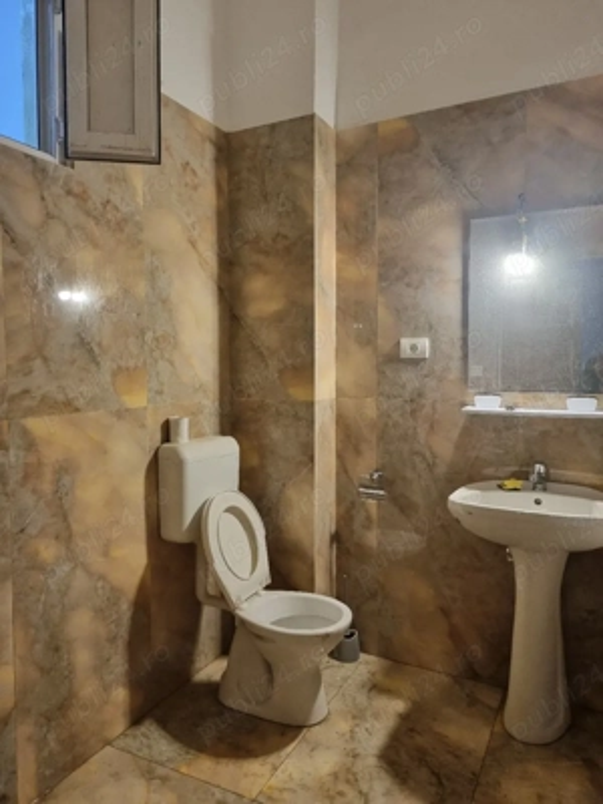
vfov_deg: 67.3
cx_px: 302
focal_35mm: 26
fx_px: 604
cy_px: 402
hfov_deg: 53.1
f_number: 1.8
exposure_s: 1/50
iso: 320
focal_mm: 5.4
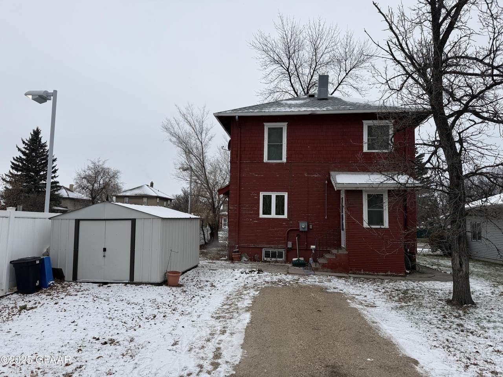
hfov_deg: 71.6
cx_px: 252
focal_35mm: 24
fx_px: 349
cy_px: 188
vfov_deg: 56.8
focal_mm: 6.76
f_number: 1.78
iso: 80
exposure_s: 1/405
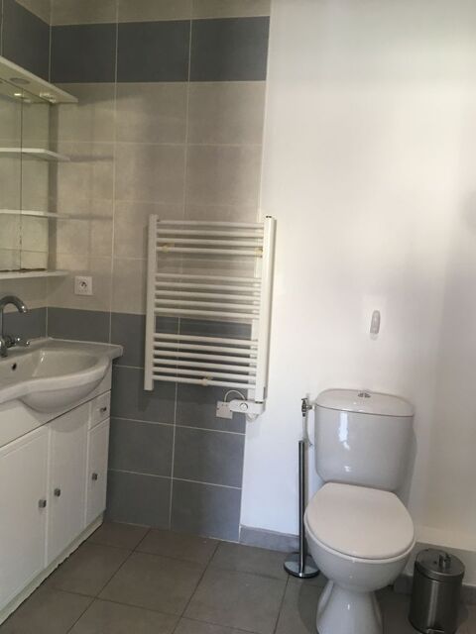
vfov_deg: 61.7
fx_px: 532
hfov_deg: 48.2
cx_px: 238
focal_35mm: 29
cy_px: 317
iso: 100
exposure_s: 1/33
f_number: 2.2
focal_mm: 4.15
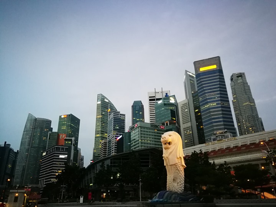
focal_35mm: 27
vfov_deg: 51.4
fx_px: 215
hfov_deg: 65.3
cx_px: 138
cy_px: 104
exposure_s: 1/25
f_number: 2.2
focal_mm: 4.5
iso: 500
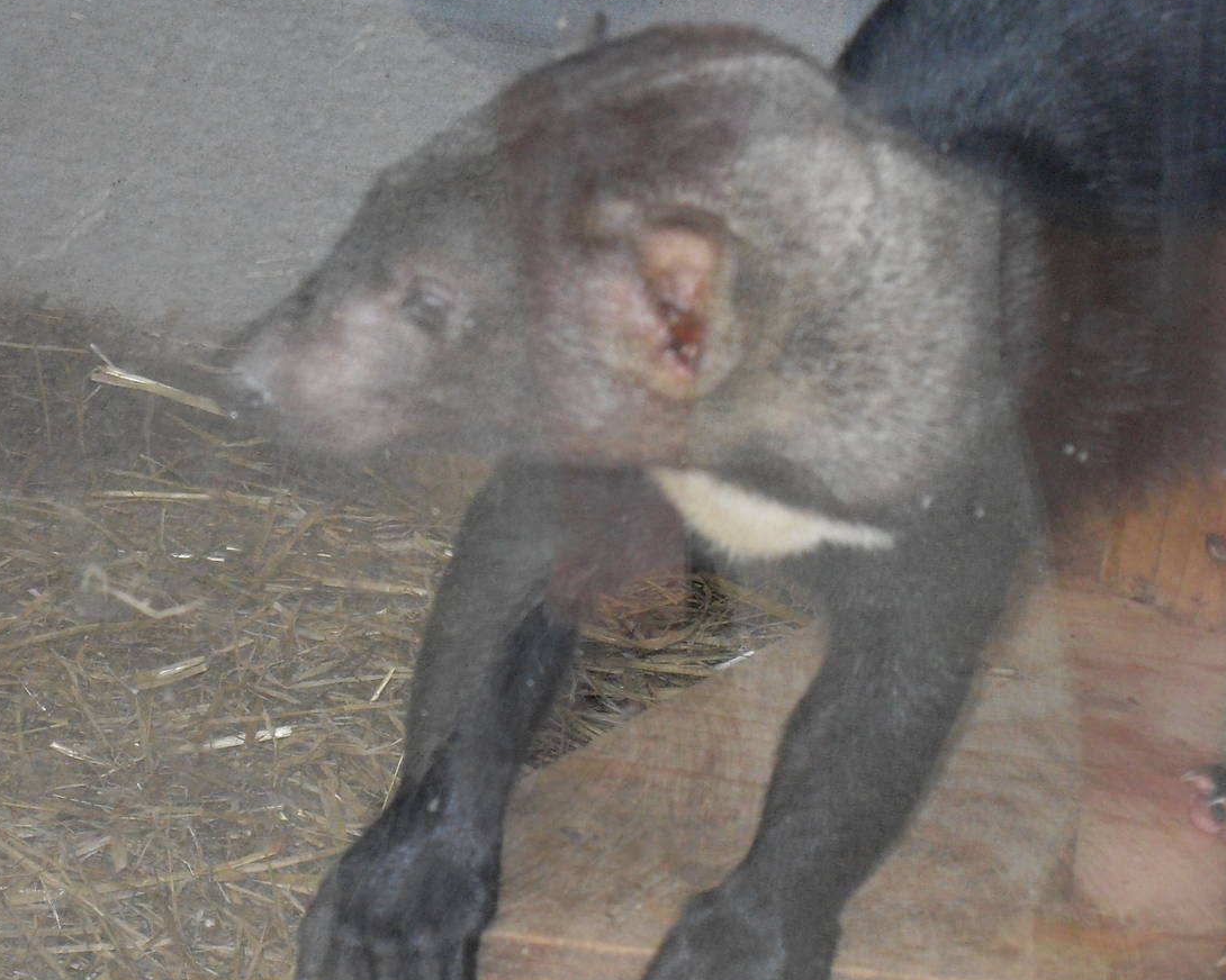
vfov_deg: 9.7
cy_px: 586
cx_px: 641
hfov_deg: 12.1
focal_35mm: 159
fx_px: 5769
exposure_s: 1/90
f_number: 5.2
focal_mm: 18.1
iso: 240
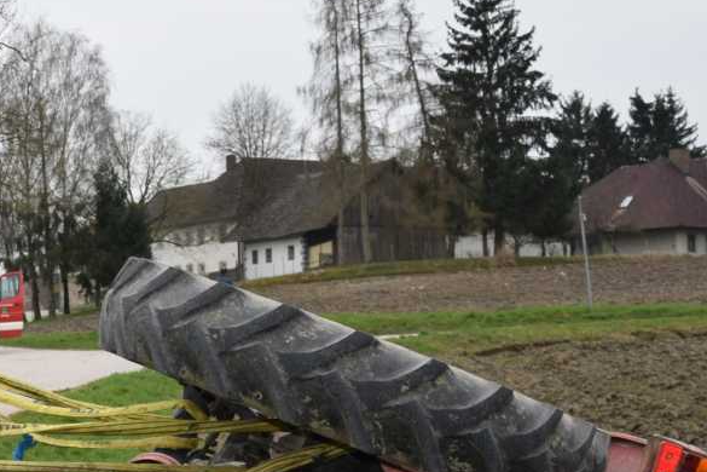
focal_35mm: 162
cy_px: 477
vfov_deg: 8.4
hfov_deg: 12.4
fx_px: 3172
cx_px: -118
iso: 200
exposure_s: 1/125
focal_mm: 35
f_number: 5.6
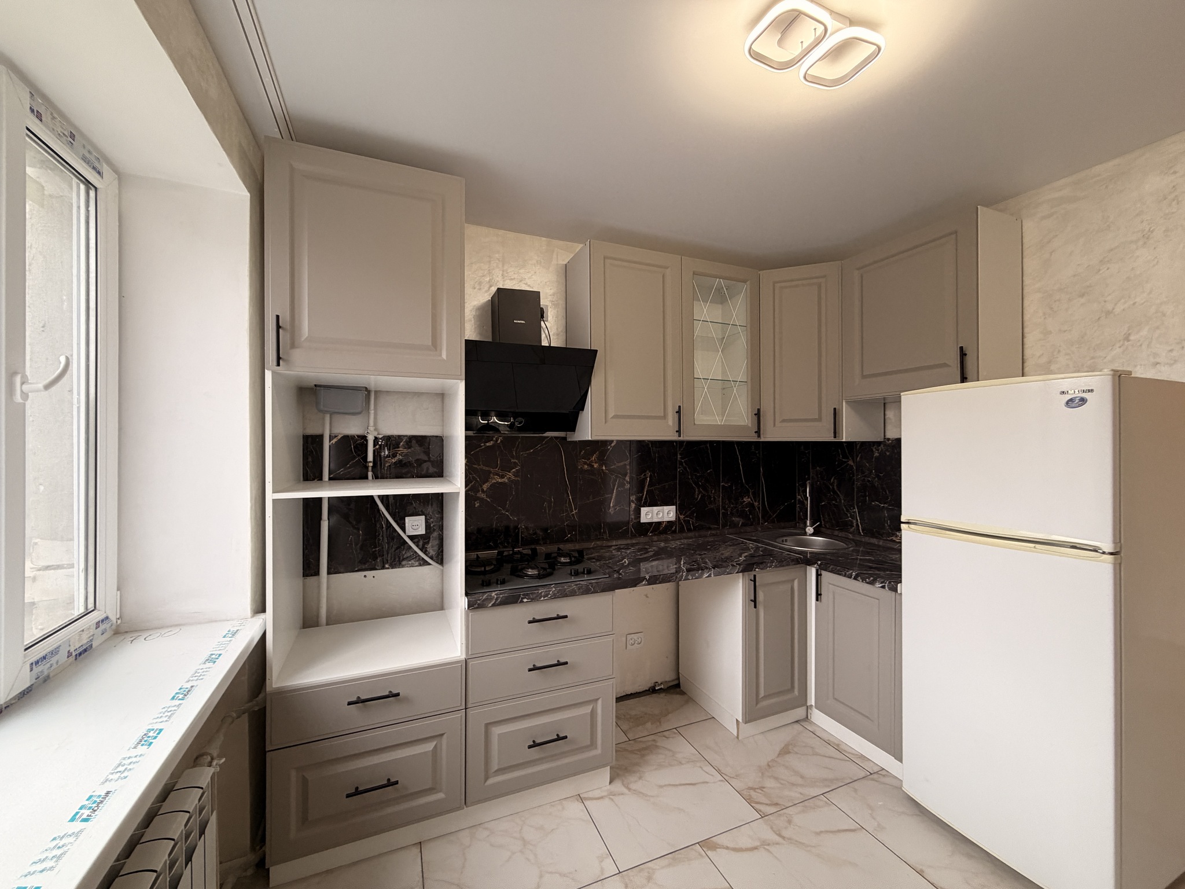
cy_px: 444
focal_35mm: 14
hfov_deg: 102.1
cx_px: 592
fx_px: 479
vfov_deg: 85.7
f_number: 2.2
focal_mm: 2.22
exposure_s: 1/100
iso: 200
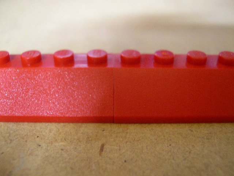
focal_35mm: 38
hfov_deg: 49.0
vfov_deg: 37.7
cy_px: 88
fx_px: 257
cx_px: 117
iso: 400
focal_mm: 8
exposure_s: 1/2.6
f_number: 2.8
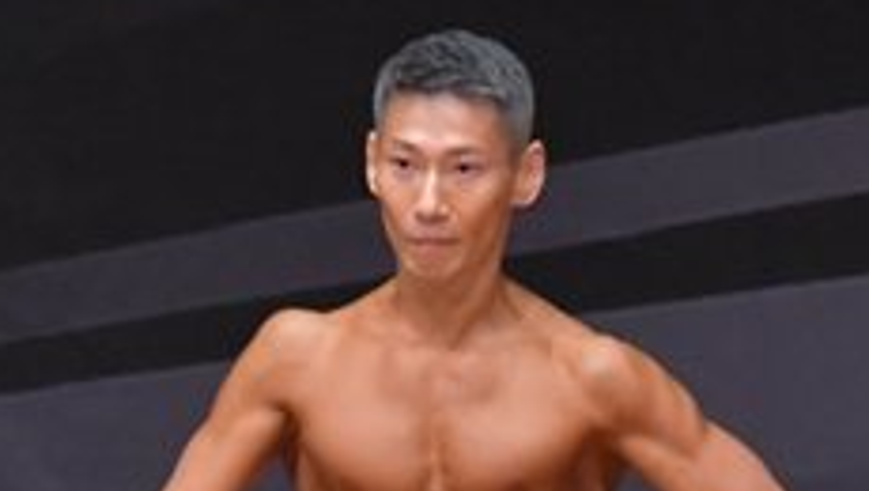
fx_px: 25607
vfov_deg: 1.1
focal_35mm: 1110
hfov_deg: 1.9
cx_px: 293
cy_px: 872
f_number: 5.6
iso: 6400
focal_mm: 210
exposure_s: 1/400
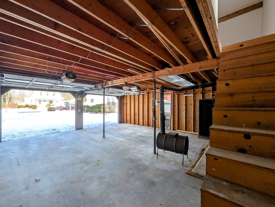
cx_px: 138
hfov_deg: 106.1
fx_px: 103
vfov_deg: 90.1
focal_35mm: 13
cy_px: 104
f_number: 2.2
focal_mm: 1.95
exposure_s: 1/129
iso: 42
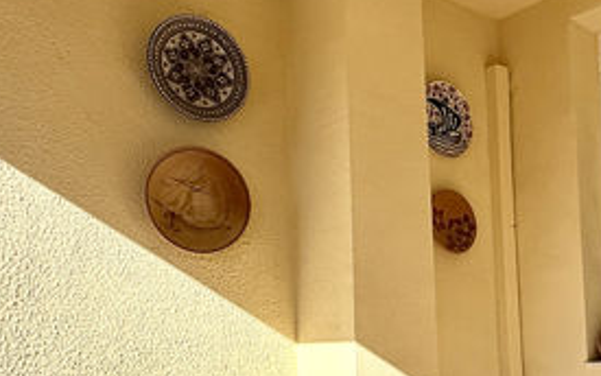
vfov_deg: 32.4
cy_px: 317
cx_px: 561
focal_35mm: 38
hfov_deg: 45.7
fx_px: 623
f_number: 2.2
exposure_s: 1/2841
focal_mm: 2.22
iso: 50
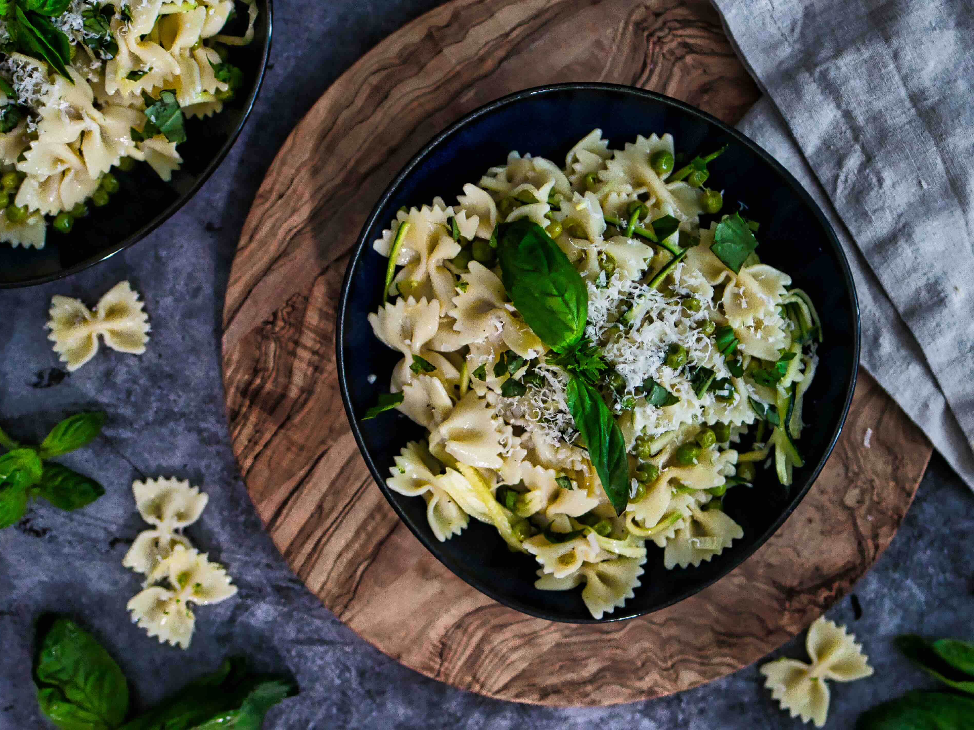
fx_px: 2139
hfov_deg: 25.7
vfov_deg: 19.4
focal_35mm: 76
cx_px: 518
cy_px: 364
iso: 4000
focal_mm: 35
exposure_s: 1/80
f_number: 1.8
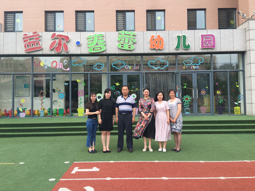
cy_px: 96
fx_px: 214
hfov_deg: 61.7
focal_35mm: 29
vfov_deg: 48.2
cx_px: 128
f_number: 2.2
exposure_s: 1/458
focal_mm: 4.15
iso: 25
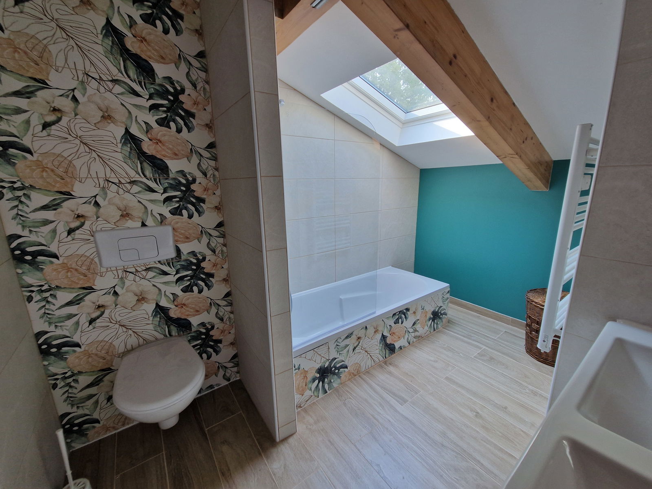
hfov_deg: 106.2
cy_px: 244
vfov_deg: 89.9
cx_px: 326
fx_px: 245
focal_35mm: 13
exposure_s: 1/50
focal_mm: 2.2
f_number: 2.2
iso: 80
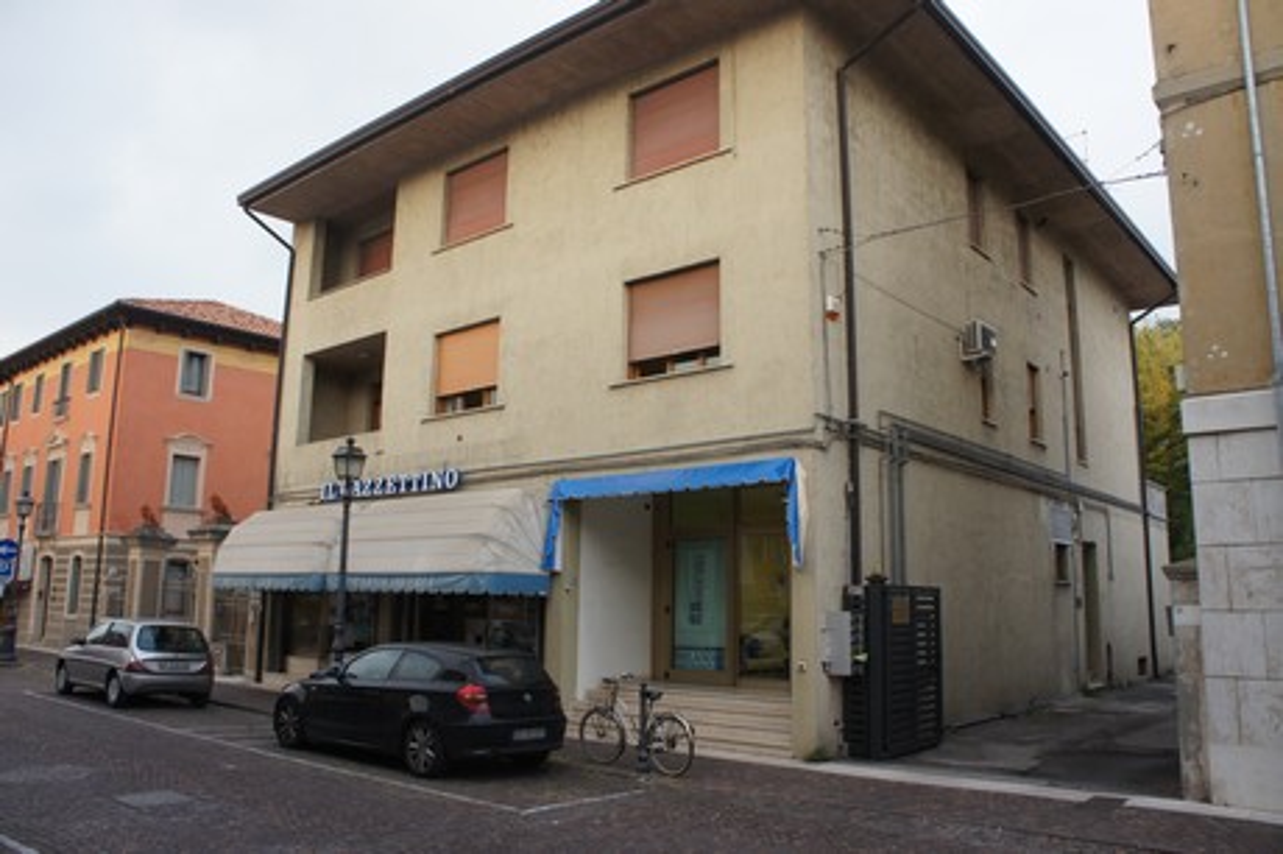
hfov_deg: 67.4
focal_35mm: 27
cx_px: 642
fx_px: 962
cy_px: 427
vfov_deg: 47.9
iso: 250
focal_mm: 18
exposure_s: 1/125
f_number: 5.6
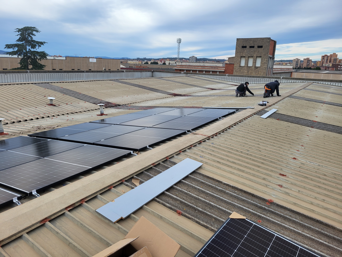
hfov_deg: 67.3
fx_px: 257
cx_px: 171
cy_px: 128
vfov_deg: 53.1
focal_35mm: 26
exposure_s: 1/1343
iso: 40
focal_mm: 5.4
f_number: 1.8
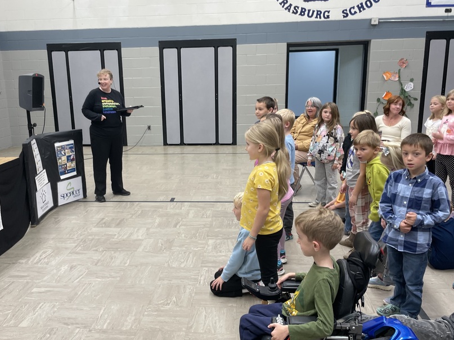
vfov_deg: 42.9
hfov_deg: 55.1
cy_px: 178
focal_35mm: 33
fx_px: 433
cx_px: 194
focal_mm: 4.2
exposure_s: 1/60
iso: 64
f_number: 1.6
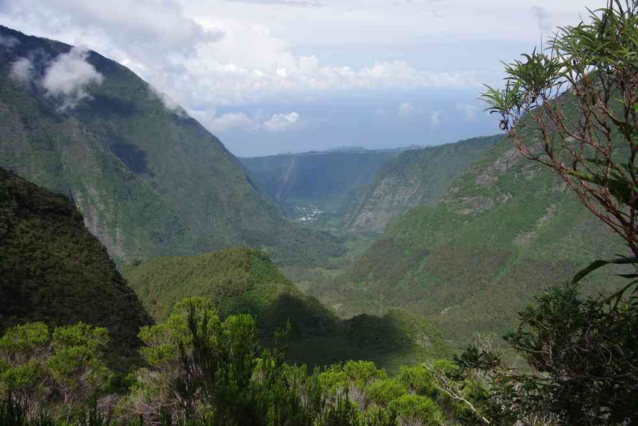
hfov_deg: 48.1
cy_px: 213
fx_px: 715
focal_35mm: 40
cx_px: 319
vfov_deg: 33.1
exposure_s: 1/80
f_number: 11
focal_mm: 26.9
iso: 200
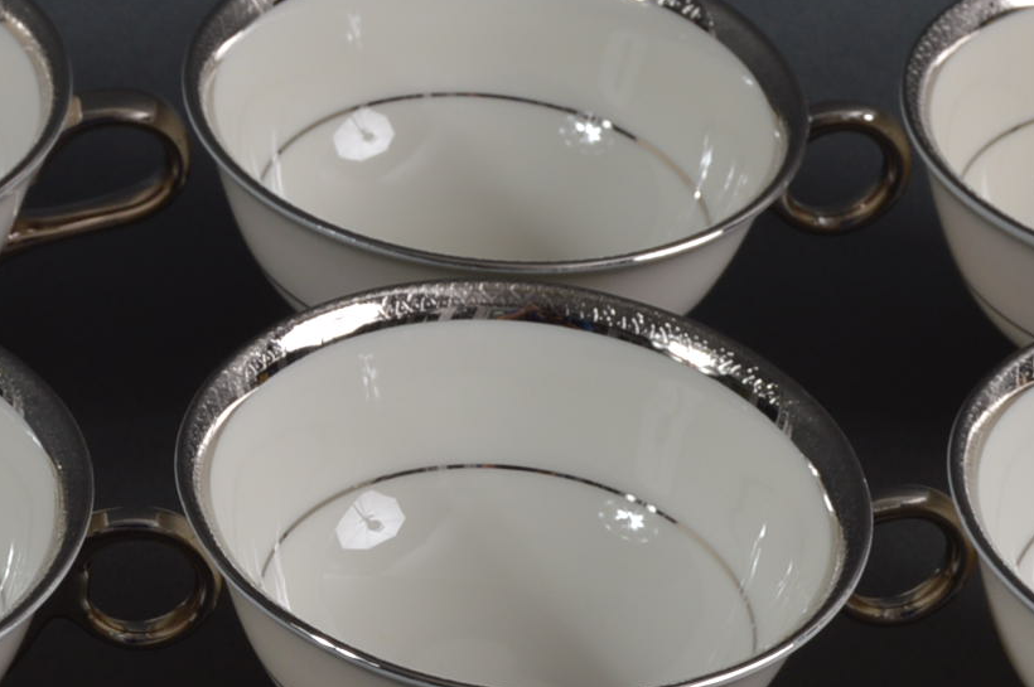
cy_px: 901
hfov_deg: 11.6
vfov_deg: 7.7
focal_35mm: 176
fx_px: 5050
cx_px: 154
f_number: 9
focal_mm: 32
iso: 100
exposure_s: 1/160
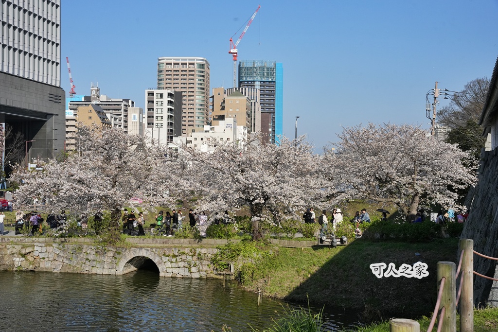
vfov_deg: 28.3
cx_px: 249
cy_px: 166
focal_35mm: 48
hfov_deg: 41.4
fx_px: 659
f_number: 11
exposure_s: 1/4000
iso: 2000
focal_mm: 47.6
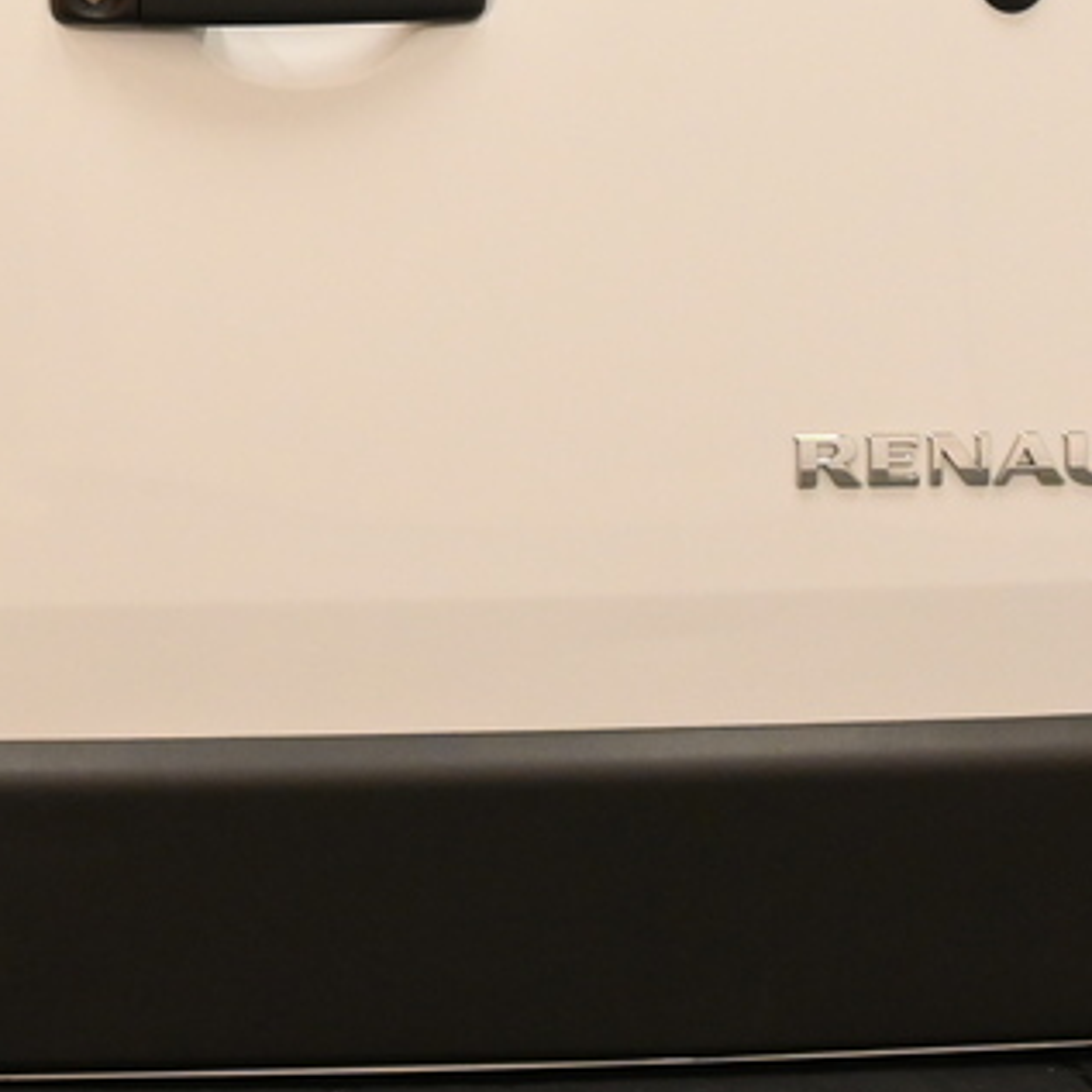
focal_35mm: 140
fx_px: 5000
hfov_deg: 12.3
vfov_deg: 12.0
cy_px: -444
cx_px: -52
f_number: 5
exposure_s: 1/30
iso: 720
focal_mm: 21.5
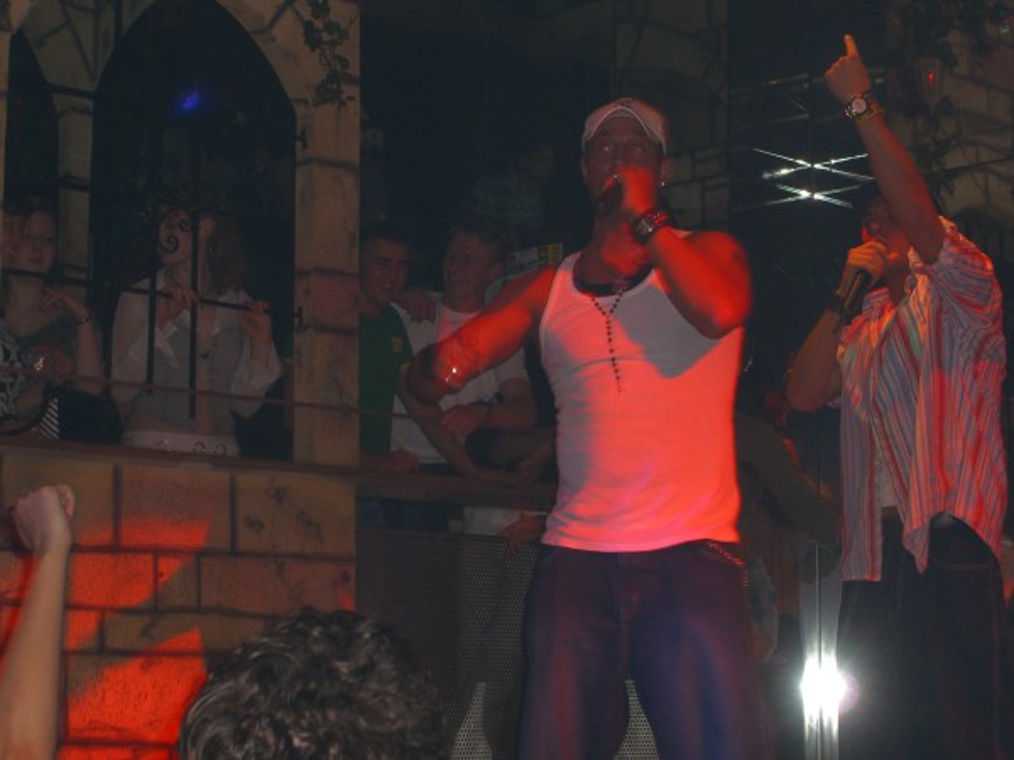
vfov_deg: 18.4
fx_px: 2343
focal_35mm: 80
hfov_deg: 24.4
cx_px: 507
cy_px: 380
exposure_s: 1/60
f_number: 4.4
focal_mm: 16.6
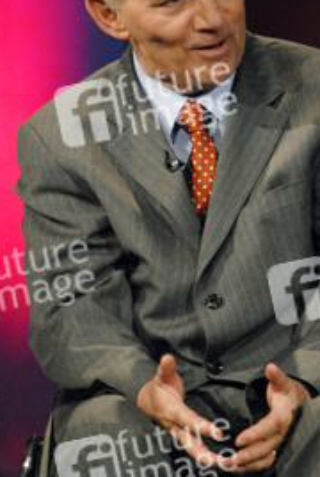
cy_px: 194
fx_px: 8900
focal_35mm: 671
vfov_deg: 3.1
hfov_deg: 2.1
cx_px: 199
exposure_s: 1/100
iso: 1250
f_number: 5.6
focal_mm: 300
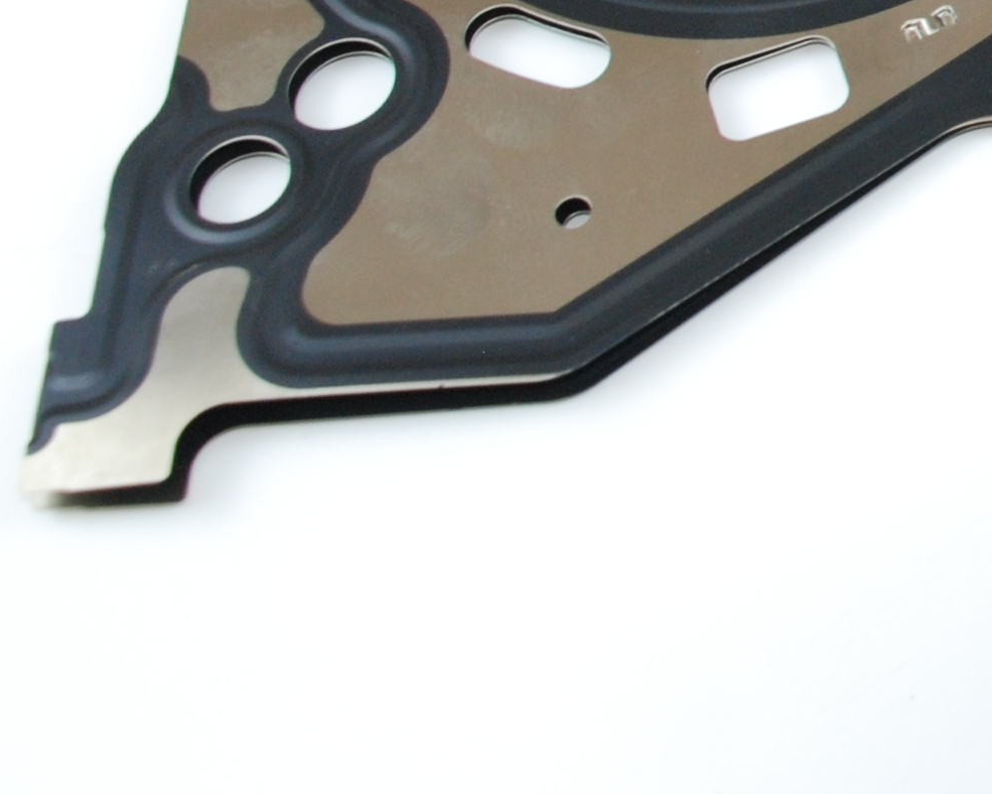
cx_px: 1803
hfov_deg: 13.1
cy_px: -339
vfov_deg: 11.2
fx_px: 3905
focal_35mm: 133
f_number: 6.3
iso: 400
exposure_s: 1/50
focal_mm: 24
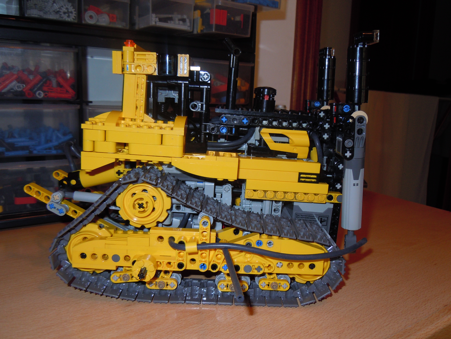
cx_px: 226
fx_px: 391
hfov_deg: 60.0
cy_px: 170
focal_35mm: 30
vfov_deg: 46.8
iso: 160
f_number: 3.5
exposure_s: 1/30
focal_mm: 5.4
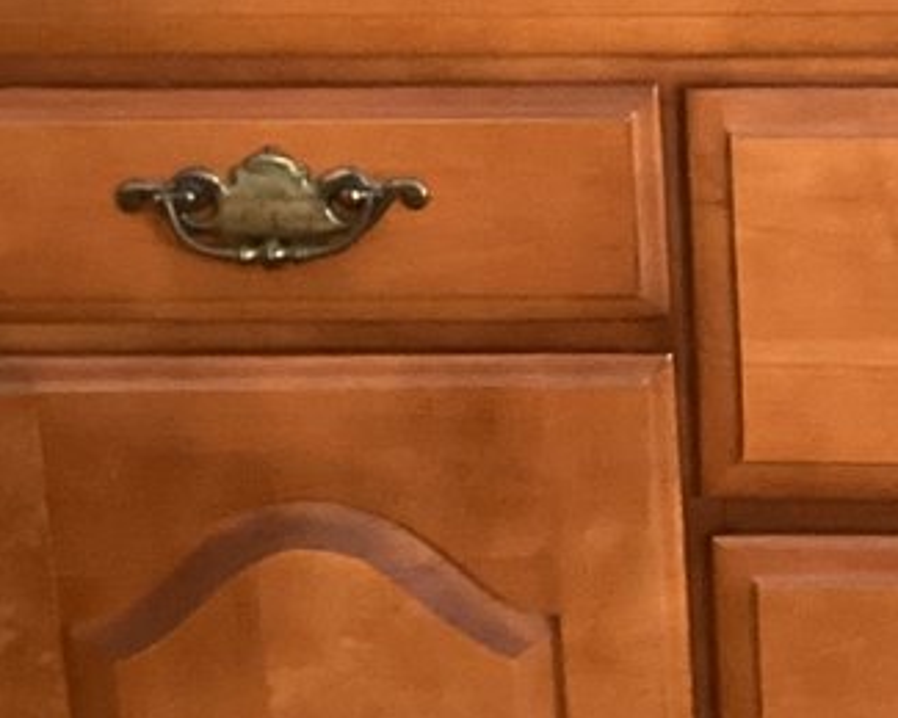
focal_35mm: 141
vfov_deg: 10.9
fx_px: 3747
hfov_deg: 13.3
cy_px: 220
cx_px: 1071
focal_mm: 3.3
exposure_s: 1/30
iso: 400
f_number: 2.4
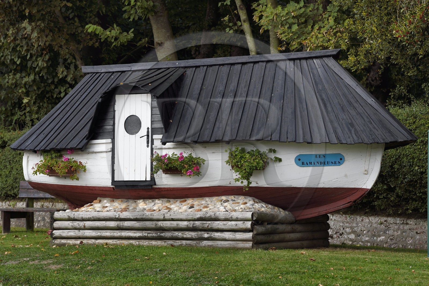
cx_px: 214
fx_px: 1488
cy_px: 143
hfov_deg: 16.4
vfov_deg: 10.9
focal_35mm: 125
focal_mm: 125
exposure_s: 1/250
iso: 200
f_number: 7.1
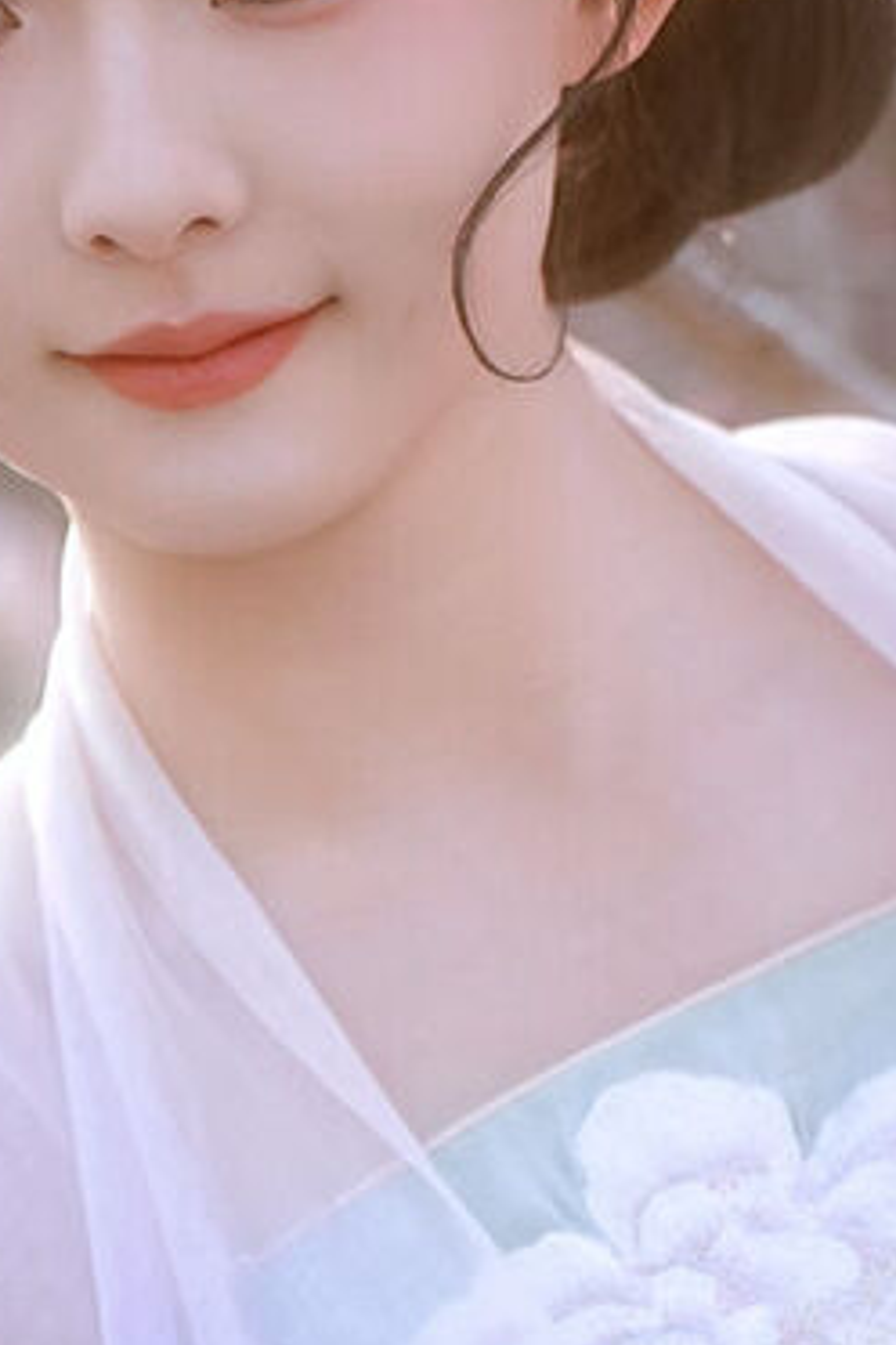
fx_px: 20233
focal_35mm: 542
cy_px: 74
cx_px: 658
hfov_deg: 2.5
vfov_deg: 3.8
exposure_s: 1/200
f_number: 2.8
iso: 200
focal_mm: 128
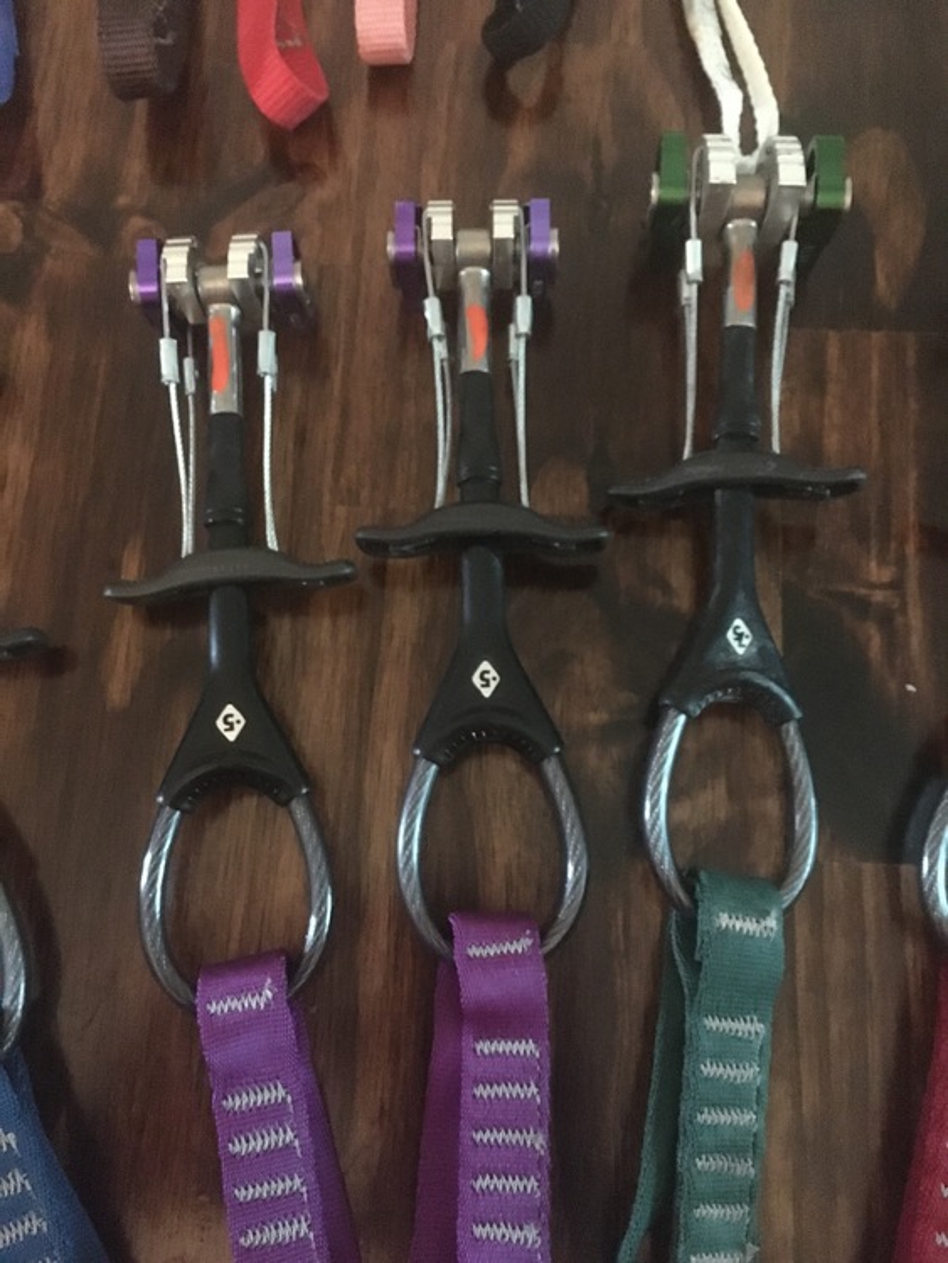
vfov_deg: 61.6
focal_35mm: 29
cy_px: 632
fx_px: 1058
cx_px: 474
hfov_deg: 48.3
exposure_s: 1/15
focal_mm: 4.15
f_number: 2.2
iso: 1600
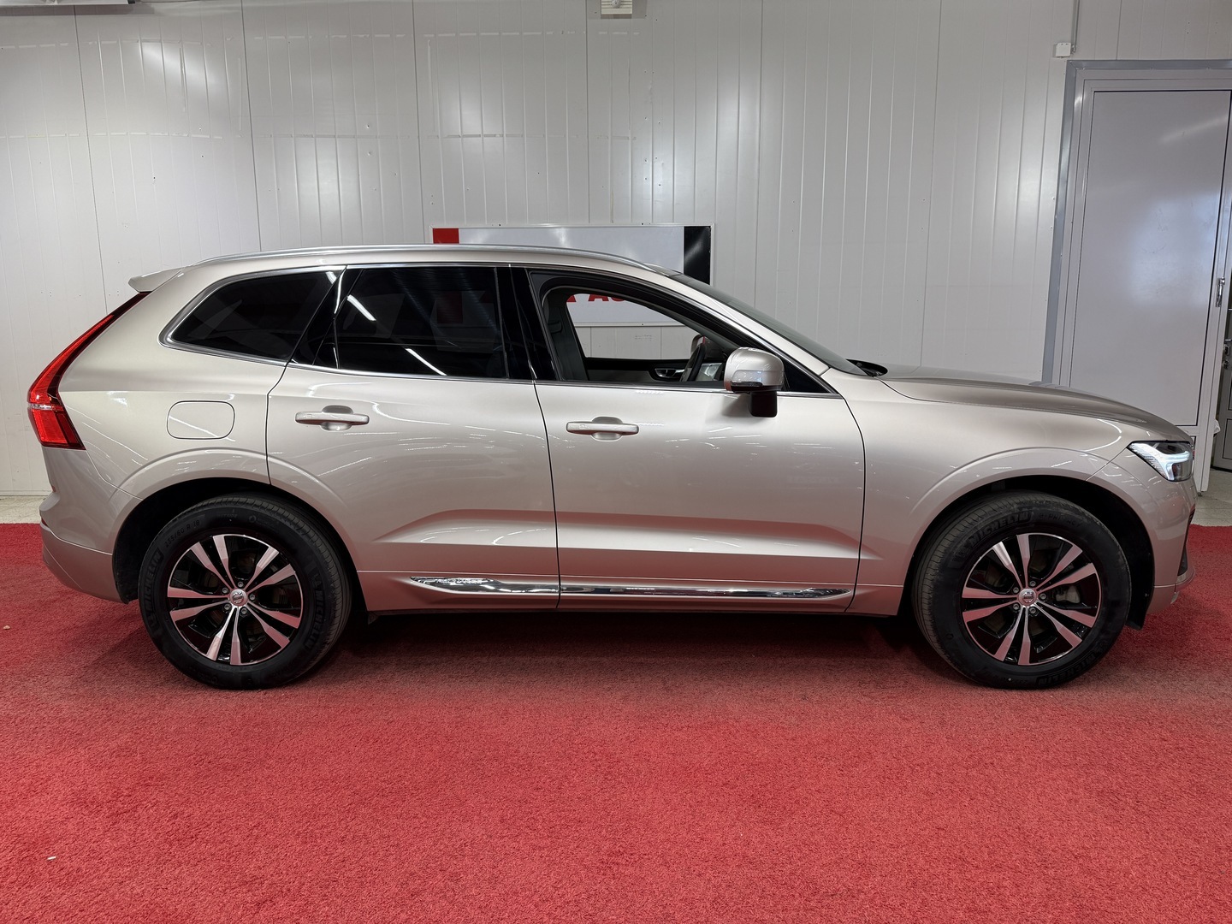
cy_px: 462
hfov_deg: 71.6
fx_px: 854
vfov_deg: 56.8
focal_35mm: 24
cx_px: 616
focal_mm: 6.76
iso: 100
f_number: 1.78
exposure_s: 1/118
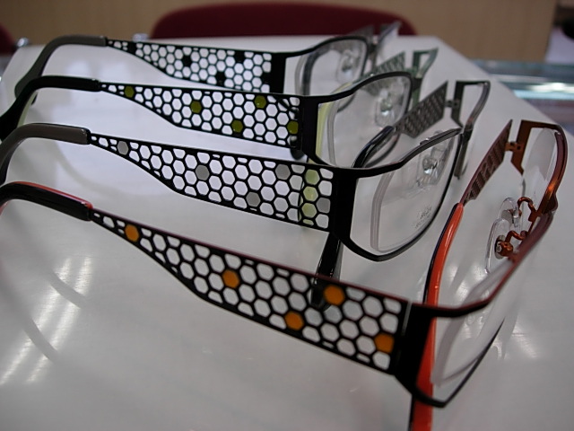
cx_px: 287
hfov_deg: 49.0
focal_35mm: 38
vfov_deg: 37.7
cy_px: 216
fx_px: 630
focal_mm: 7.8
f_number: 2.8
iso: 64
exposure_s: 1/42.7
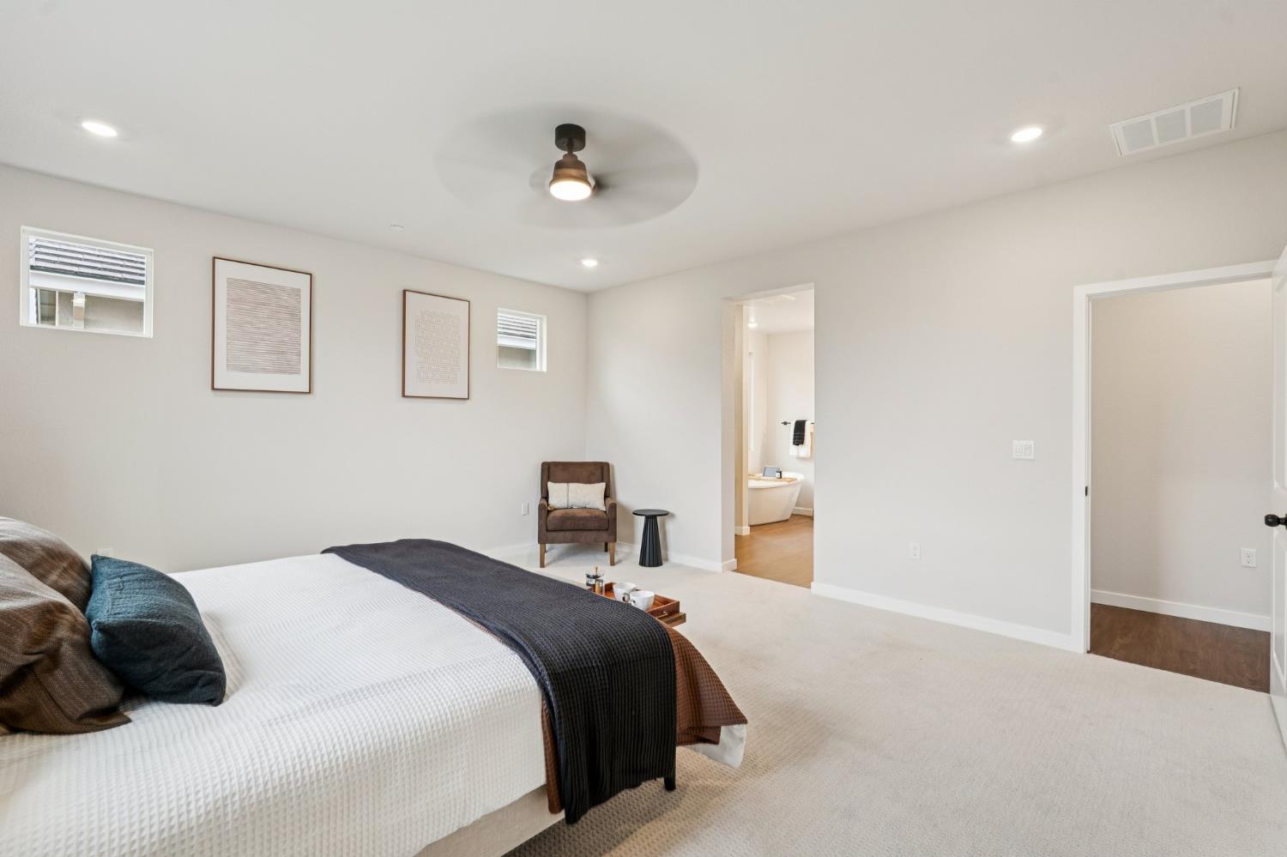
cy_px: 428
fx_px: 572
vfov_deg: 73.7
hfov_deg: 96.8
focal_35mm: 16
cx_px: 644
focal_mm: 16
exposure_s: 1/20
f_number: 9
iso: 400
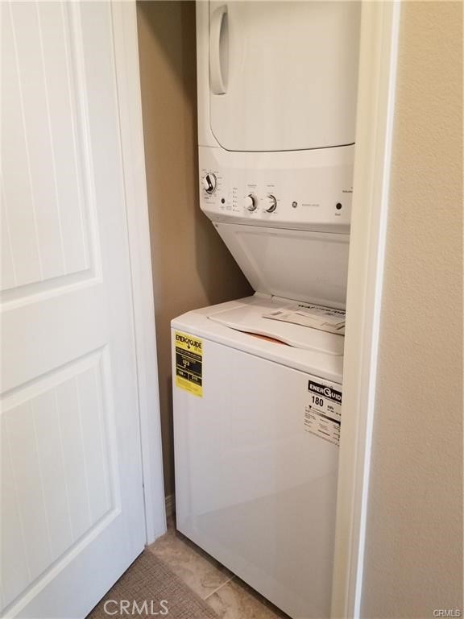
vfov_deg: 67.3
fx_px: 465
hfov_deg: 53.1
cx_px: 232
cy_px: 310
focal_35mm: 26
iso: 160
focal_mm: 4.3
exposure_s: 1/40
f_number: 1.7
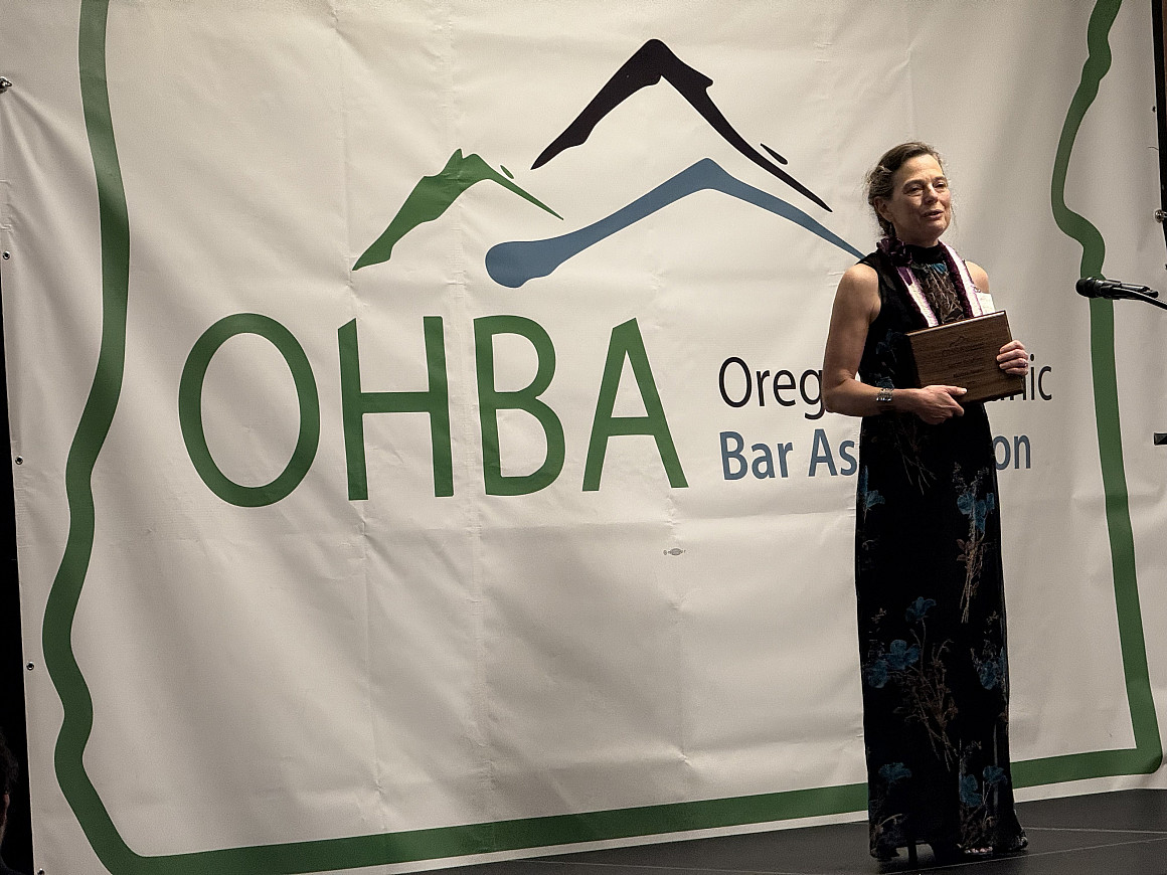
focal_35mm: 120
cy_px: 438
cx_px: 584
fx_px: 4046
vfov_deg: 12.3
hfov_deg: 16.4
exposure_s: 1/60
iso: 250
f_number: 2.8
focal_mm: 15.66
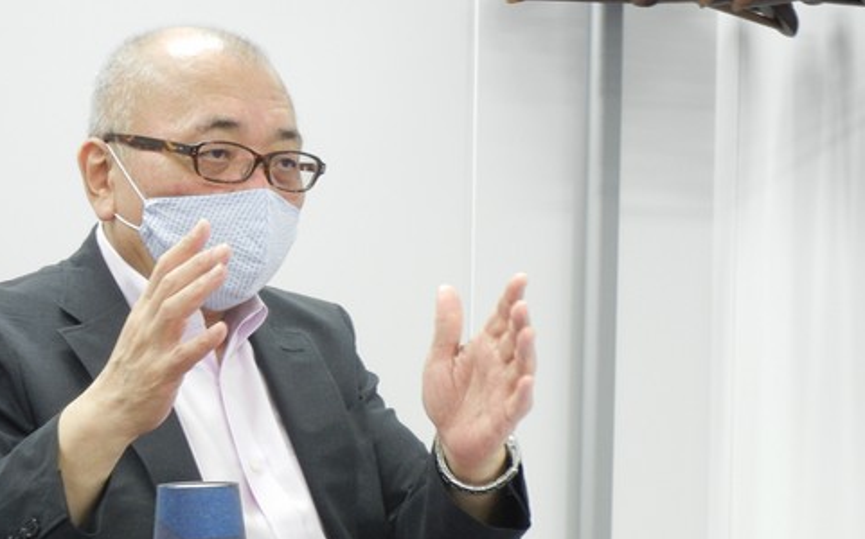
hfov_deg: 16.6
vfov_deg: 10.4
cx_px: 369
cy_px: 347
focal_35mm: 126
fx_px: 2969
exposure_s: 1/8.8
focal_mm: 18.3
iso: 400
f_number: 4.5
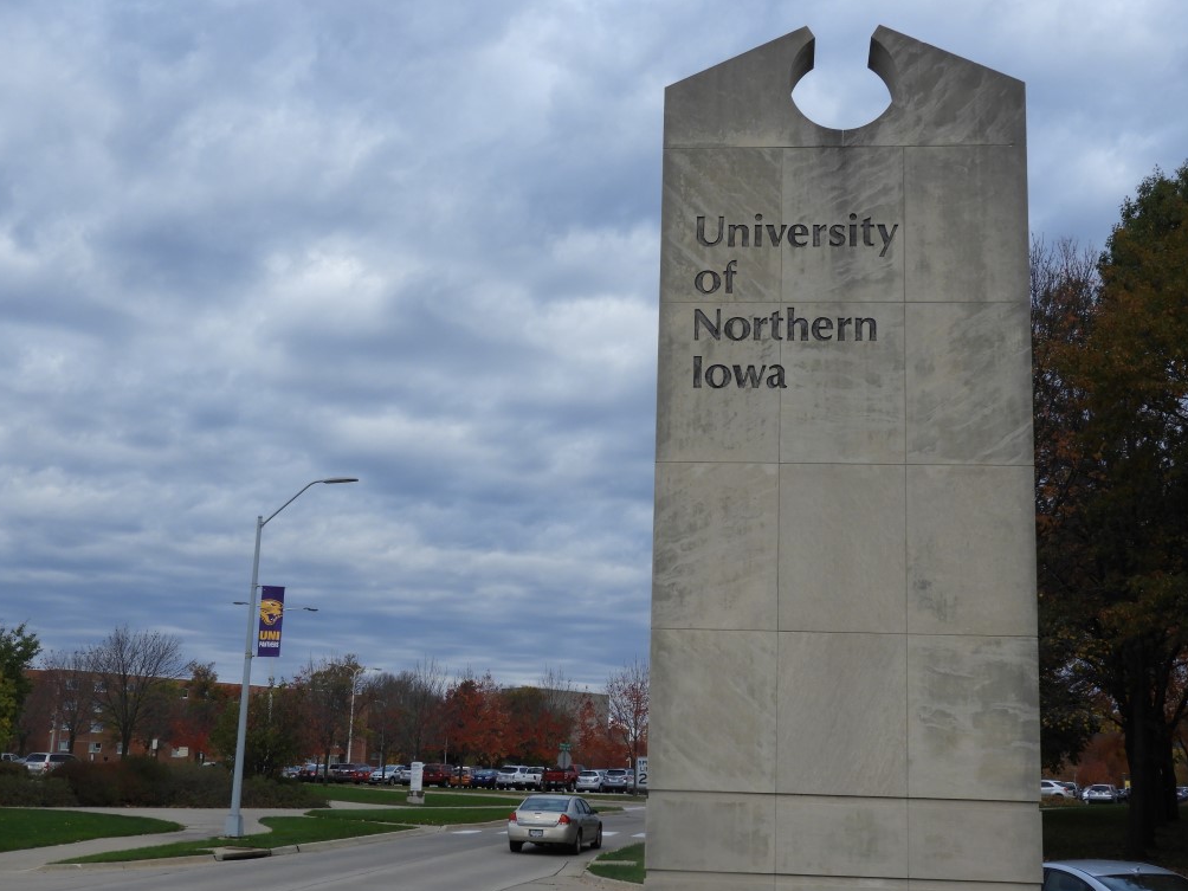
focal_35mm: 51
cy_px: 450
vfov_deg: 28.6
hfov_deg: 37.5
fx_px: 1750
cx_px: 595
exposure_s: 1/400
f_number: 4
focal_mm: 9
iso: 100
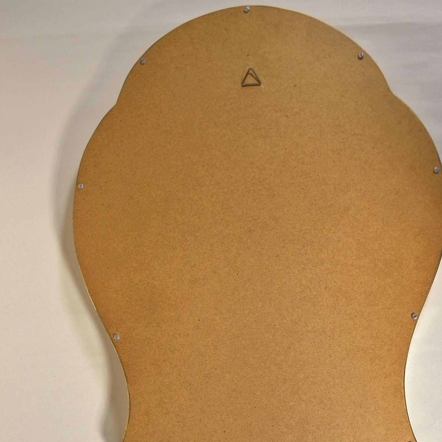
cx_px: 245
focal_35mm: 44
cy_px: 293
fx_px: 636
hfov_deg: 38.3
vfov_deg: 37.9
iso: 160
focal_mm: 5.9
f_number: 3.6
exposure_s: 1/30
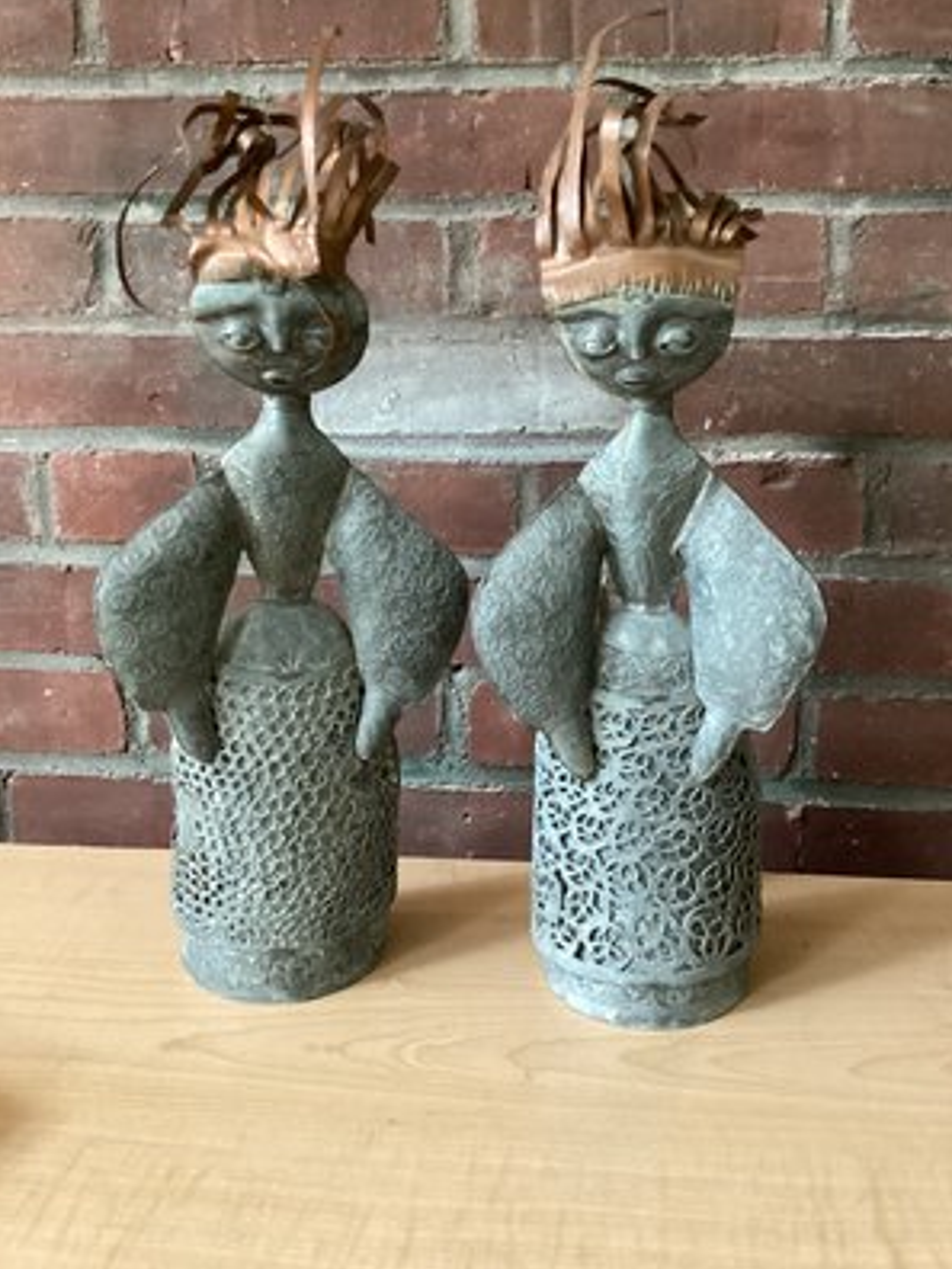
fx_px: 1173
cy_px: 620
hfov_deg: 44.2
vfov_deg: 56.8
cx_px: 482
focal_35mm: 32
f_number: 2.4
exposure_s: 1/33
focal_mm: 3.3
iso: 320
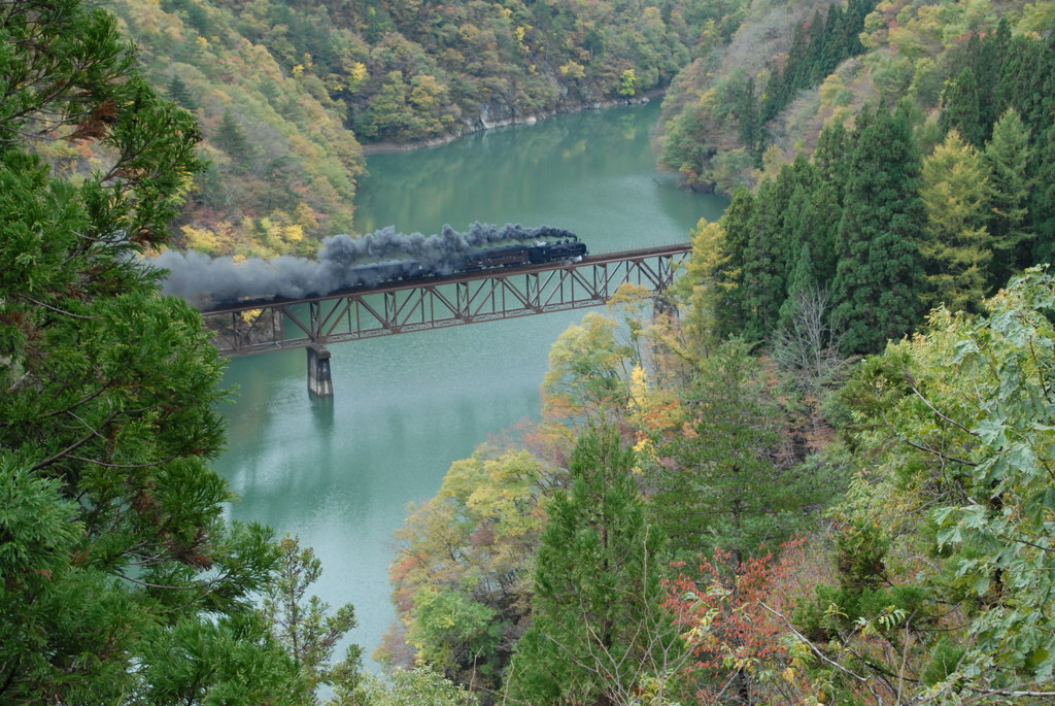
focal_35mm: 57
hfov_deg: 35.0
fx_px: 1672
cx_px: 528
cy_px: 353
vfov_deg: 23.8
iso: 500
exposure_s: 1/160
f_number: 6.3
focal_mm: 38
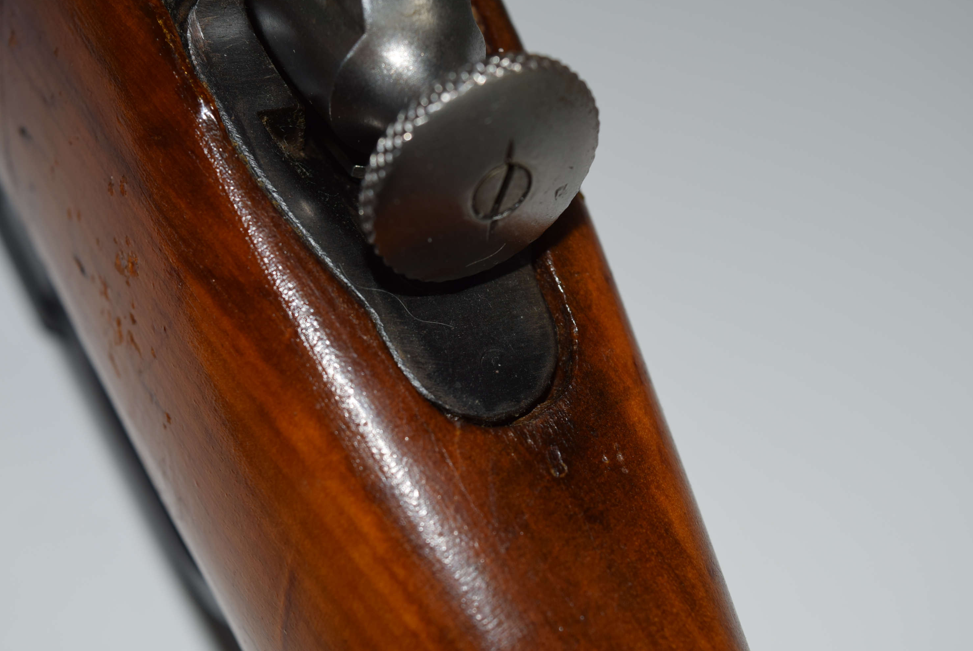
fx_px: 1731
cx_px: 488
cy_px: 326
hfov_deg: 31.4
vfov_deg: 21.3
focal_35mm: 64
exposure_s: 1/60
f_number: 8
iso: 100
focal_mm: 42
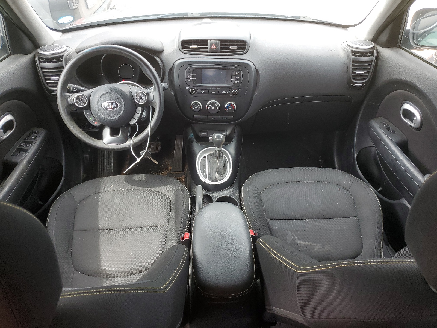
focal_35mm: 26
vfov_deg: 53.1
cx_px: 218
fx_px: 328
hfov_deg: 67.3
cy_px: 164
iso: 50
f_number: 1.5
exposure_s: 1/164
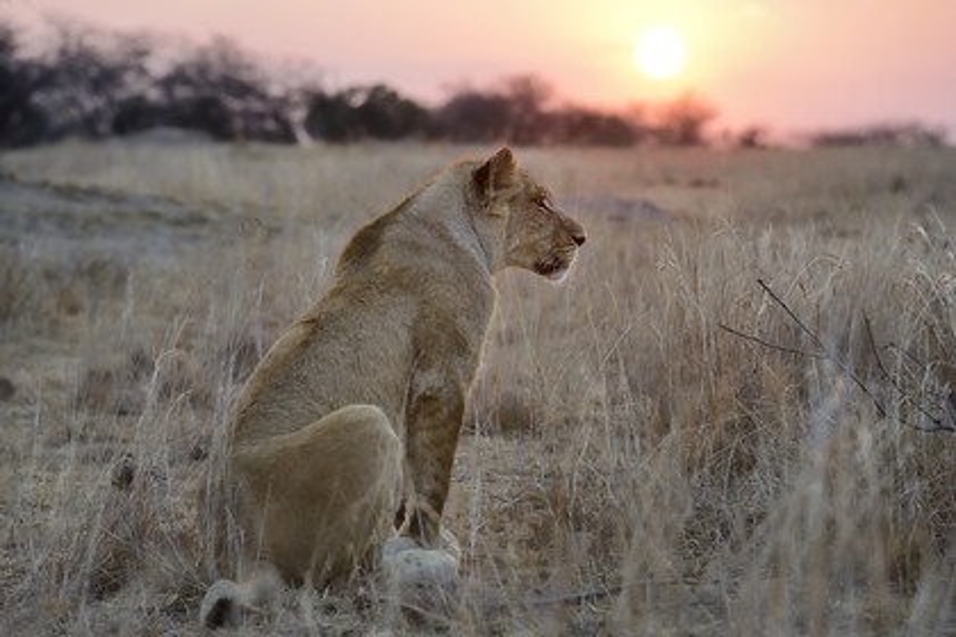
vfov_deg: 7.8
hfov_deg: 11.7
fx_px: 4647
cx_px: 478
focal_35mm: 175
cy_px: 318
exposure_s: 1/200
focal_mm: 175
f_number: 7.1
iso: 800
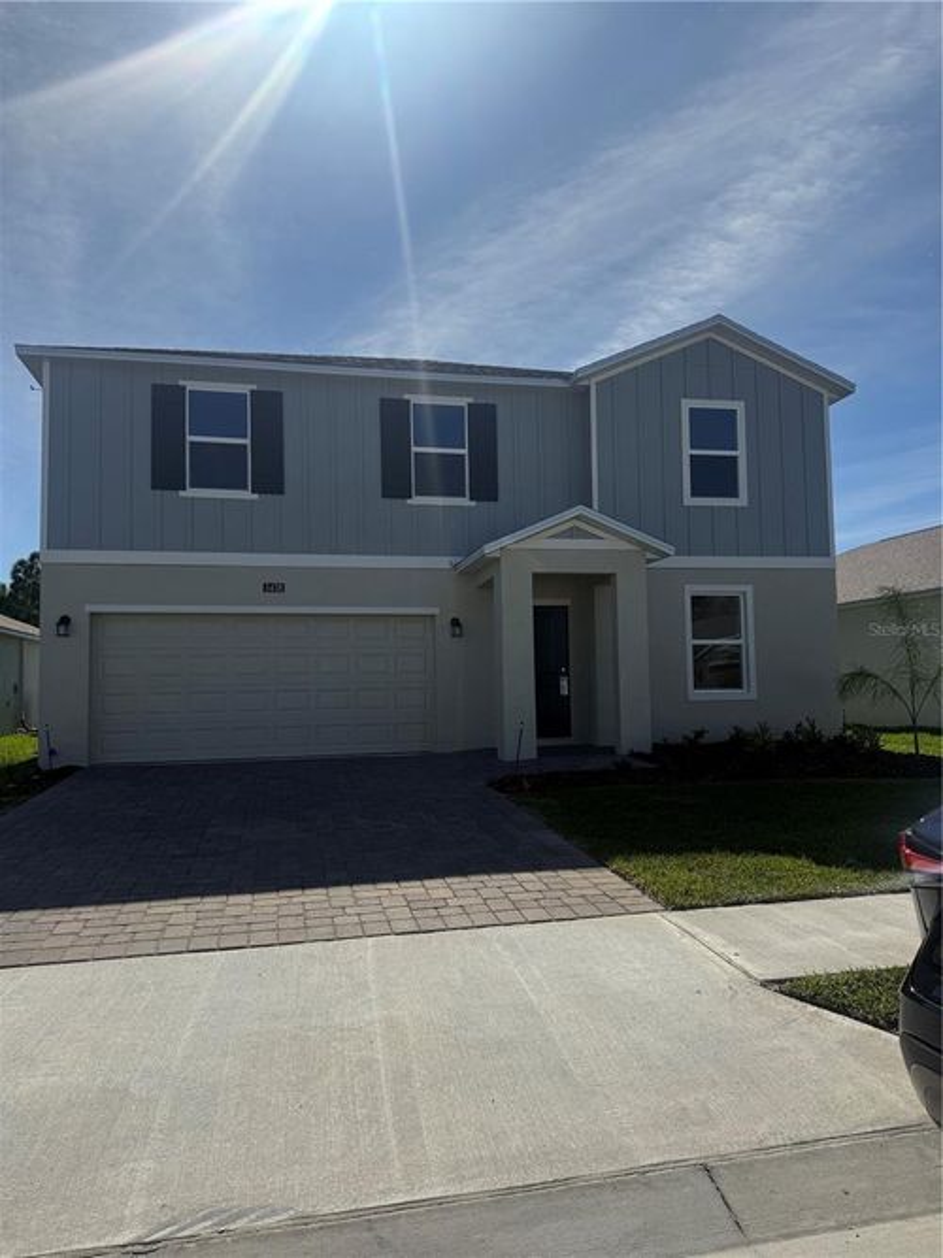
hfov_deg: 56.8
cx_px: 472
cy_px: 629
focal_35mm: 24
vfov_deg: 71.6
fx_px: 872
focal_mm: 6.76
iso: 100
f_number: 1.78
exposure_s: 1/14286
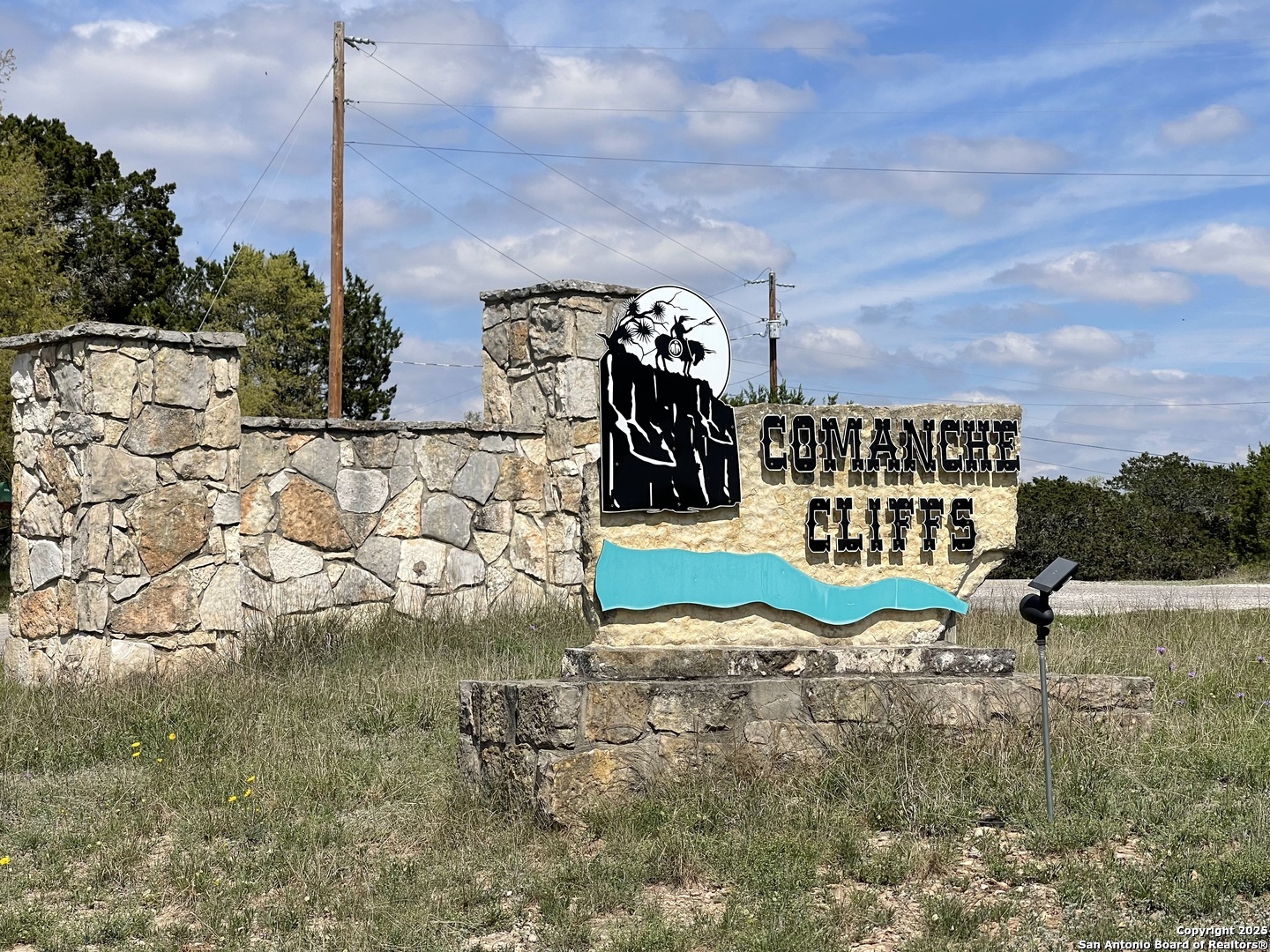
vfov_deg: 22.9
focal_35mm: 64
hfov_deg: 30.3
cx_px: 635
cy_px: 476
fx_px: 2348
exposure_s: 1/2053
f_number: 2.2
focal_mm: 7.5
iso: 20
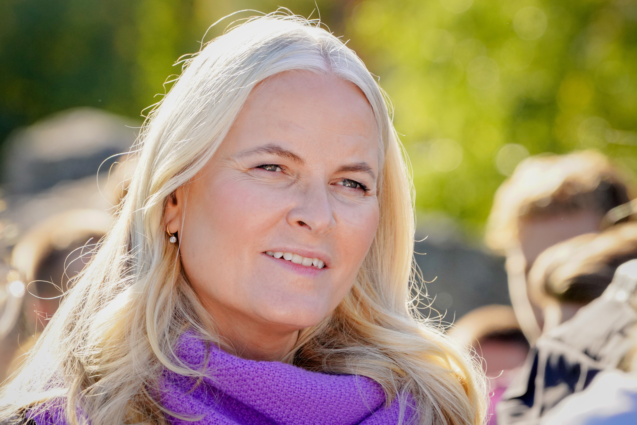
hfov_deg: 6.9
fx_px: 5308
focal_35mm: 300
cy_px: 212
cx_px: 318
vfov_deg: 4.6
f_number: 6.3
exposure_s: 1/1000
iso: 1000
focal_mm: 200
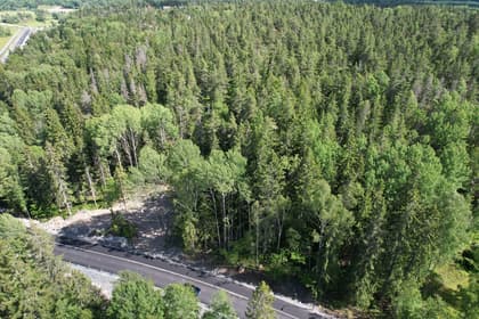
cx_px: 240
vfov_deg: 57.2
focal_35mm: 22
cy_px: 160
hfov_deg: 78.6
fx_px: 293
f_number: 2.8
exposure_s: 1/640
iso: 100
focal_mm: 8.38
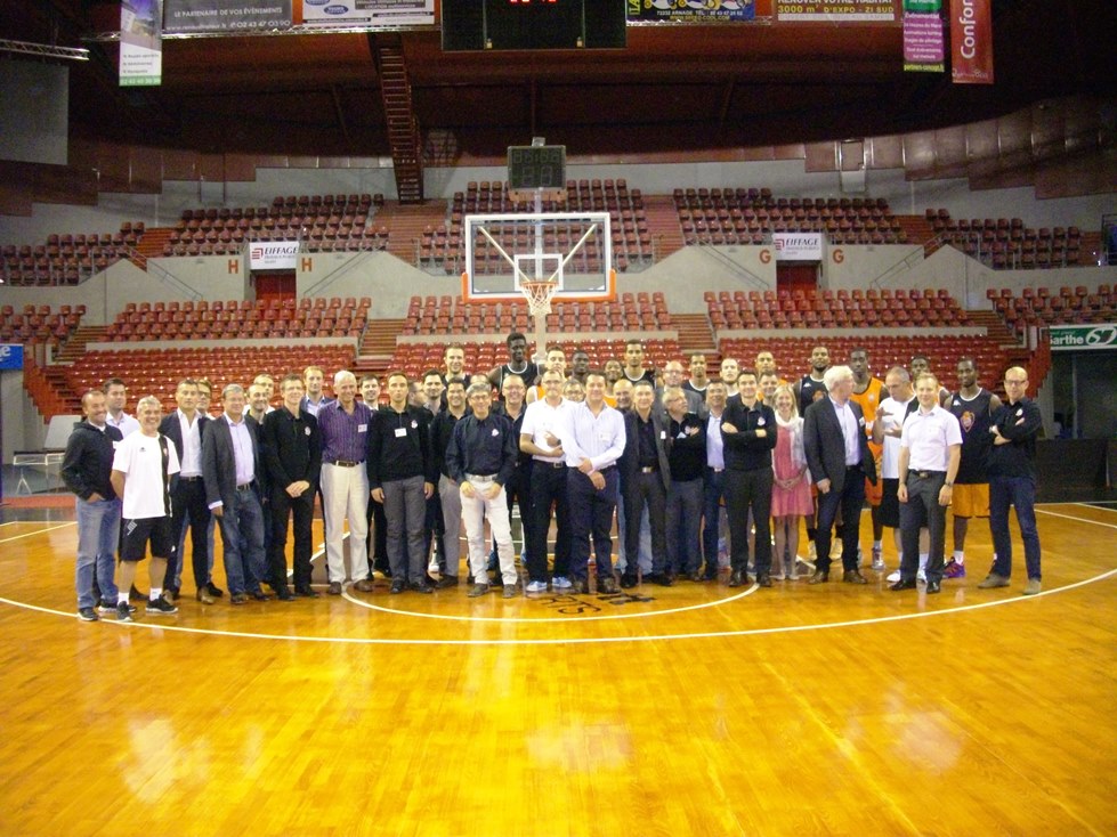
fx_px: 1194
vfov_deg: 38.7
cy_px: 418
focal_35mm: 37
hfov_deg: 50.1
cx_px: 558
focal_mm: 6.2
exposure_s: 1/50
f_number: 2.8
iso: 530
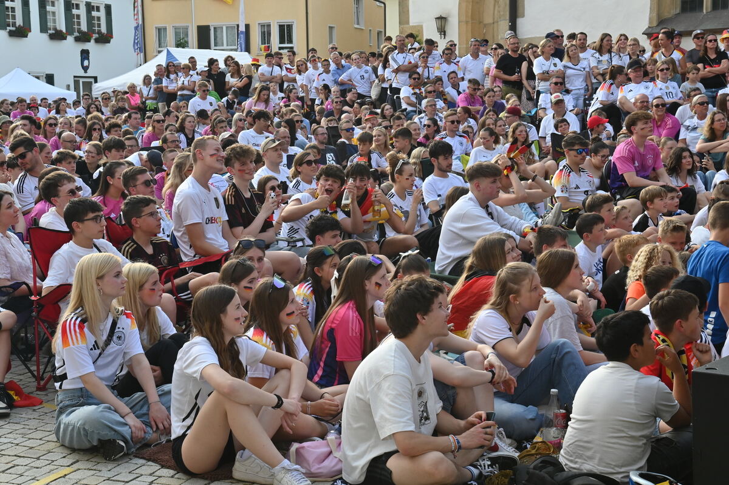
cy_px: 242
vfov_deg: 23.4
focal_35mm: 58
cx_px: 364
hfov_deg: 34.5
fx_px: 1174
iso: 800
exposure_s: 1/125
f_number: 13
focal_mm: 58
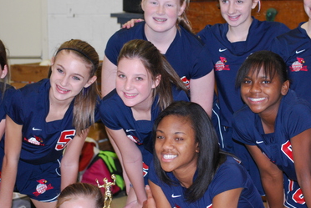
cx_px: 220
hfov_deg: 14.4
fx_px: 1227
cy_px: 117
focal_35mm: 142
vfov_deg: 9.7
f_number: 4
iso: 560
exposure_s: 1/60
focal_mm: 55
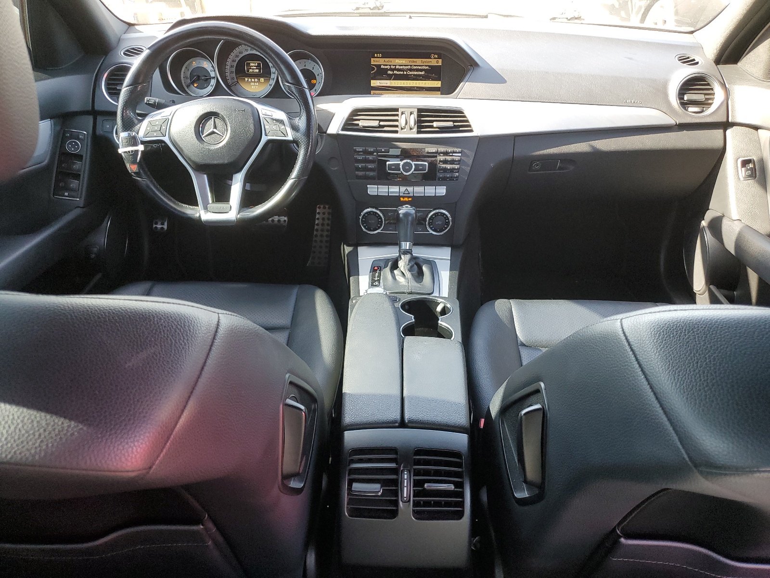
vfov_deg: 53.1
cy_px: 289
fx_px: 578
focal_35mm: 26
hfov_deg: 67.3
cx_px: 385
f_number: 1.5
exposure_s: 1/120
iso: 97
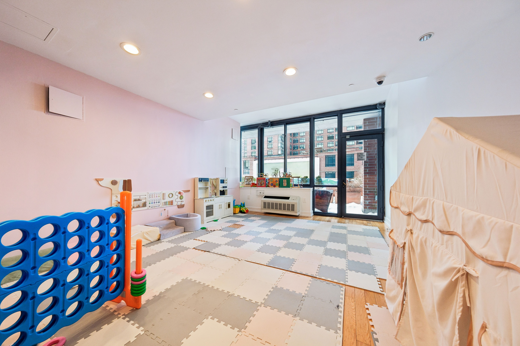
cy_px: 173
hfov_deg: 112.6
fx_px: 173
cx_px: 260
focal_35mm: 12
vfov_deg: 90.0
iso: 500
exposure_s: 1/30
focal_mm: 8
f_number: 8
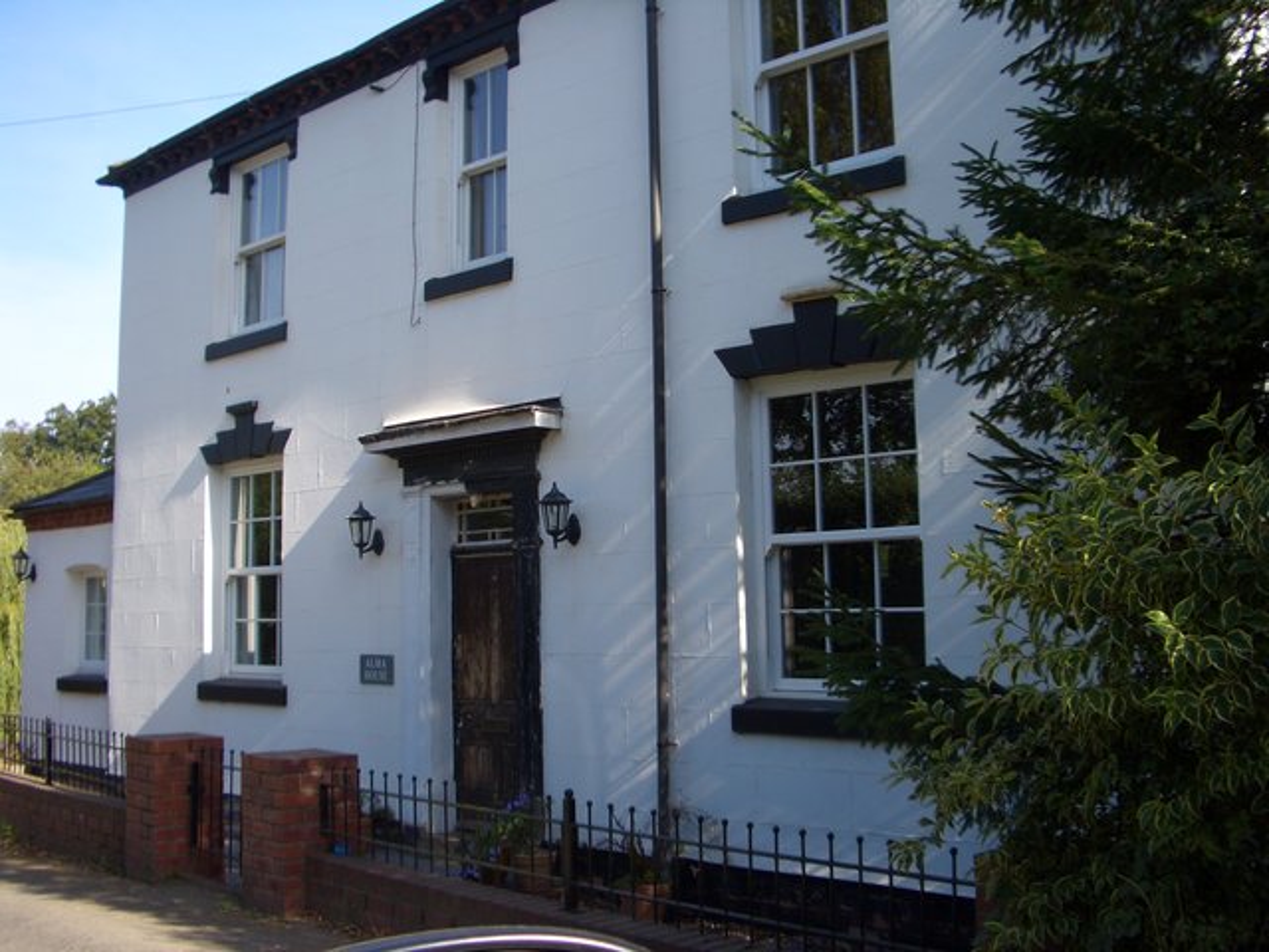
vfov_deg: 40.7
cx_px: 634
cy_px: 476
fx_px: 1283
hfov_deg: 52.6
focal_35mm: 35
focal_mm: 5.8
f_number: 2.6
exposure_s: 1/500
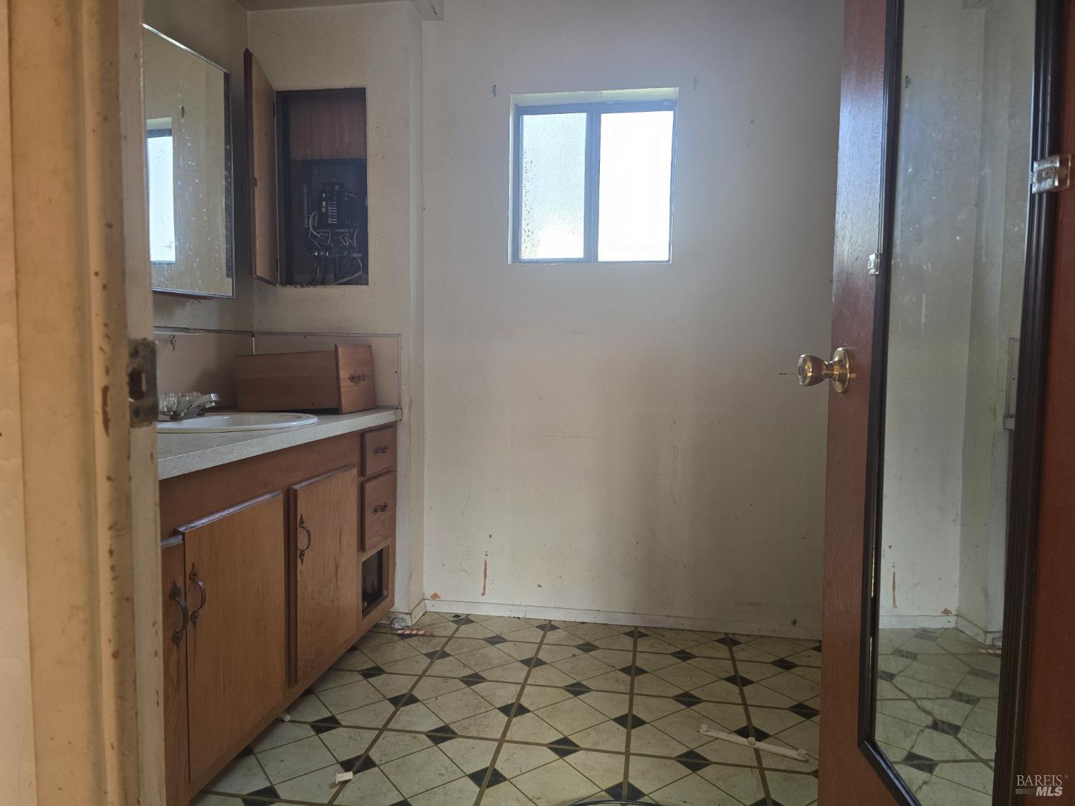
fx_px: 714
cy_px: 403
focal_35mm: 23
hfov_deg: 73.9
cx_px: 538
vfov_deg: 58.9
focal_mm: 6.3
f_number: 1.7
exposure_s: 1/180
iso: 160
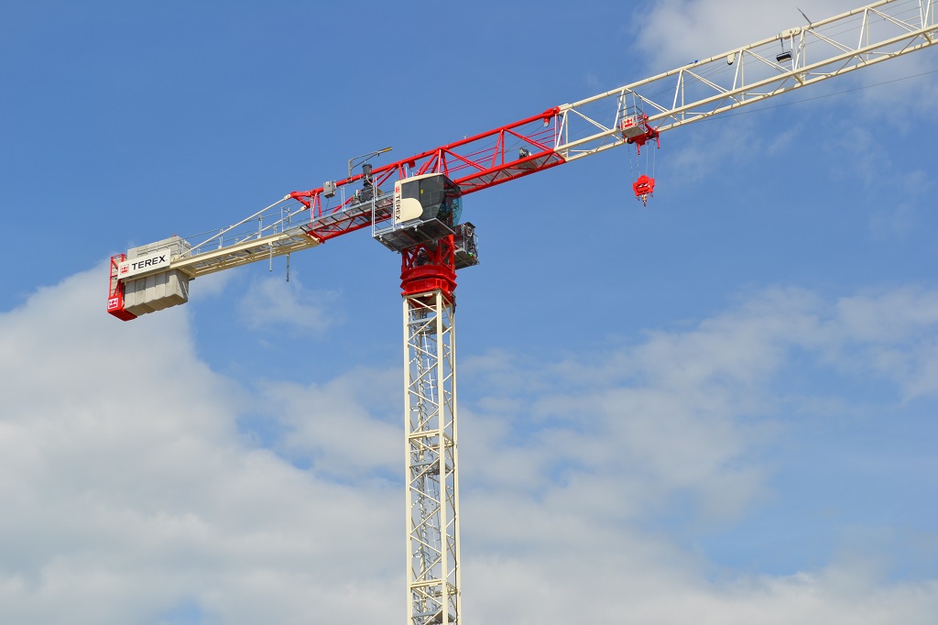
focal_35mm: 82
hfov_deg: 24.6
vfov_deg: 16.5
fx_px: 2149
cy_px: 312
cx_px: 469
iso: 100
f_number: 9
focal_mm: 55
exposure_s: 1/320
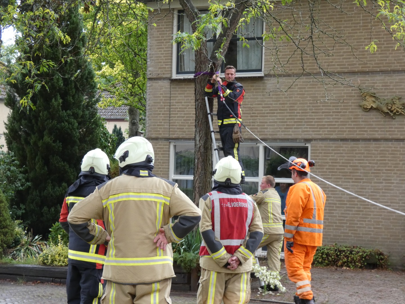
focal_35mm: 90
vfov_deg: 16.4
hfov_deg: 21.8
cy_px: 152
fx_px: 1053
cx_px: 202
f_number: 4.7
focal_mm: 16
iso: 400
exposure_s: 1/80
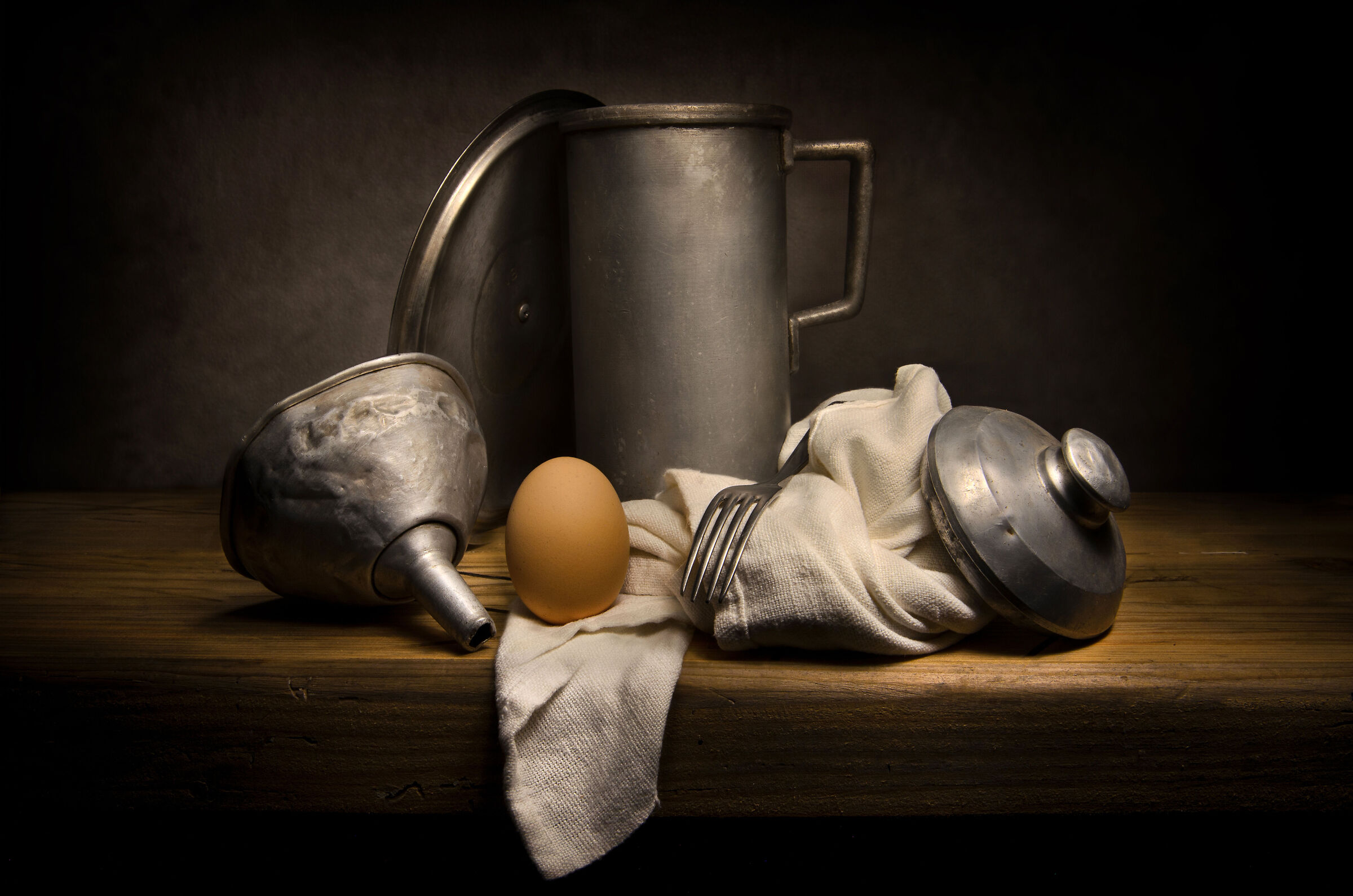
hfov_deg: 48.0
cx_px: 676
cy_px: 448
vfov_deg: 32.9
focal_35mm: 40
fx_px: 1519
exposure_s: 126
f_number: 16
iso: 100
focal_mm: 27
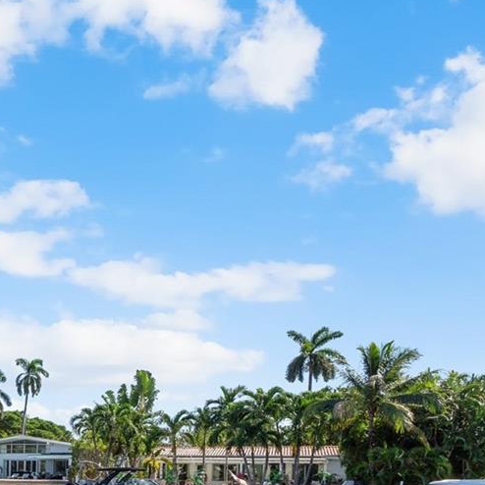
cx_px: -171
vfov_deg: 35.4
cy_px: 462
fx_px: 697
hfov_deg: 29.5
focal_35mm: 44
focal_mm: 16
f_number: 16
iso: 200
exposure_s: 1/20
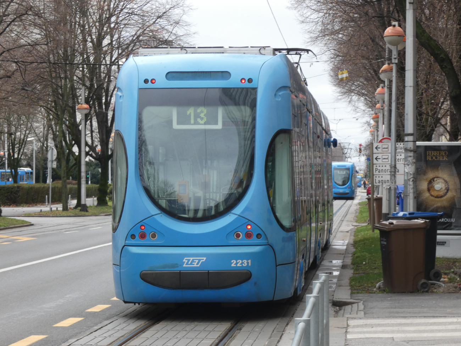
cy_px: 173
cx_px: 230
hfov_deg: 12.8
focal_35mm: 154
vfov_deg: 9.6
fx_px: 2051
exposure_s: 1/125
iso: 160
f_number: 5.4
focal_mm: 27.5
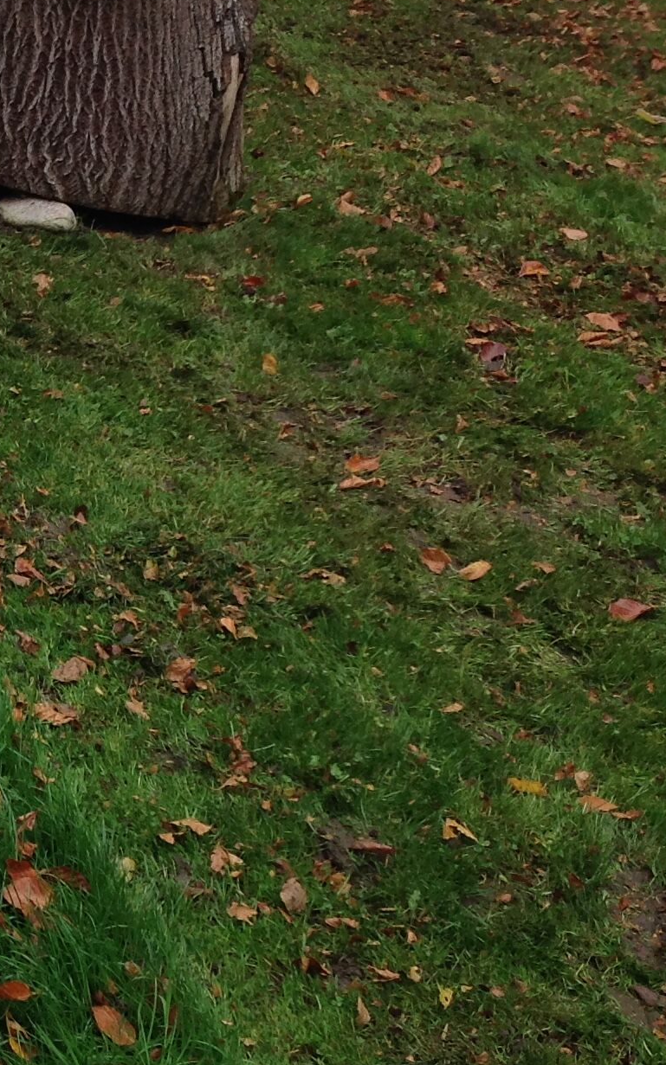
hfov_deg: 15.6
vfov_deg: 26.3
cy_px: 700
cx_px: -283
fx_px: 2266
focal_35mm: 78
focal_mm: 4.28
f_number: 2.4
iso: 50
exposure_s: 1/148
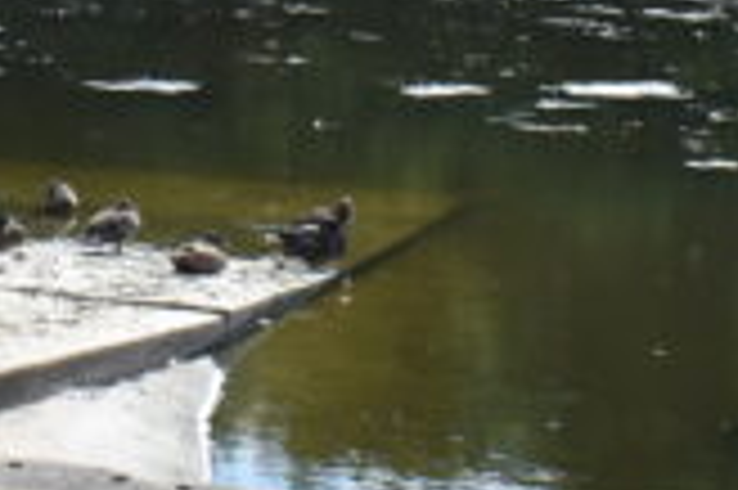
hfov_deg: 9.9
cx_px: -148
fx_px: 4219
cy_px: -326
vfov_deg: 6.5
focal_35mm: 206
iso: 200
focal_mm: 22
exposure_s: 1/320
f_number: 9
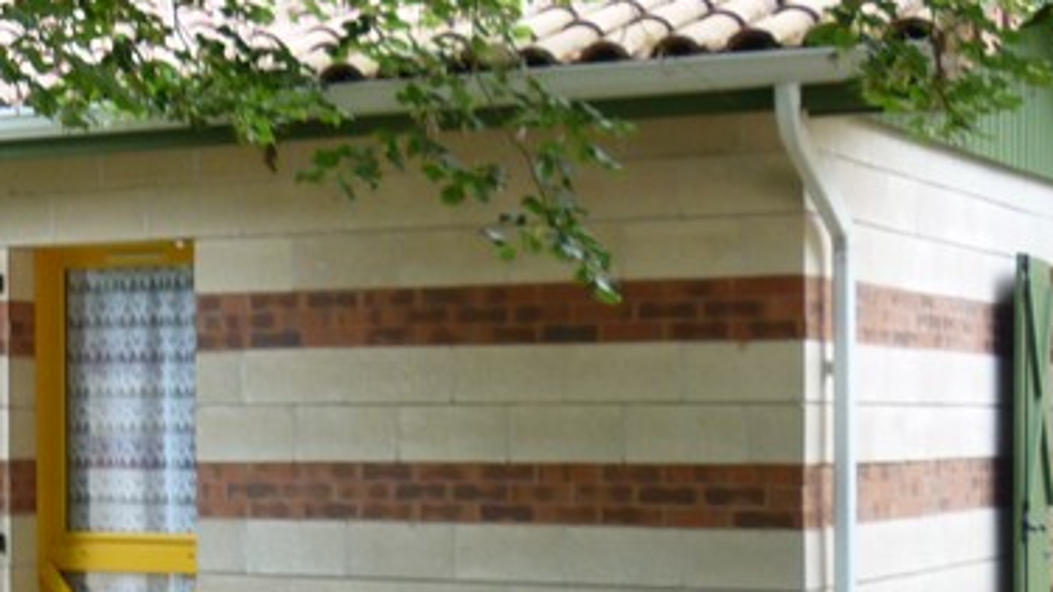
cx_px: -112
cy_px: 370
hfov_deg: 21.9
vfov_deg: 13.1
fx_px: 2569
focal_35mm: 92
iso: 80
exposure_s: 1/40
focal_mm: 5.5
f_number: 2.8
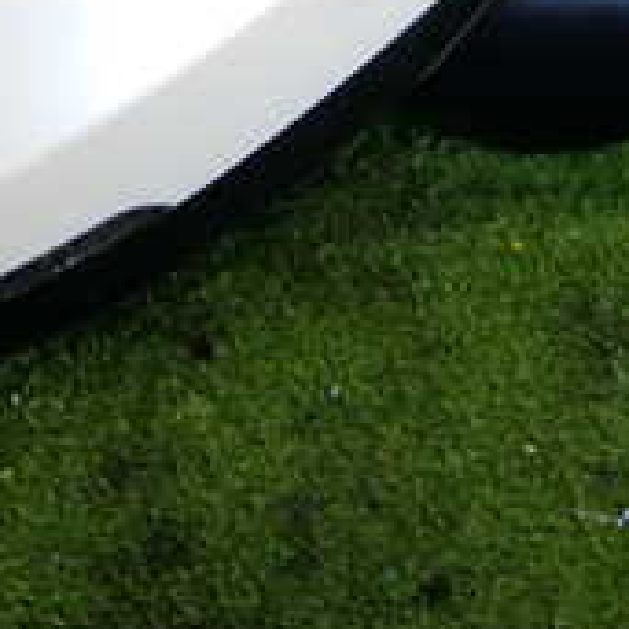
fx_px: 1912
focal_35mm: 93
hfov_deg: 18.7
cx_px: 250
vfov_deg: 18.1
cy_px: -48
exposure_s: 1/80
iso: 200
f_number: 2.3
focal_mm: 5.4
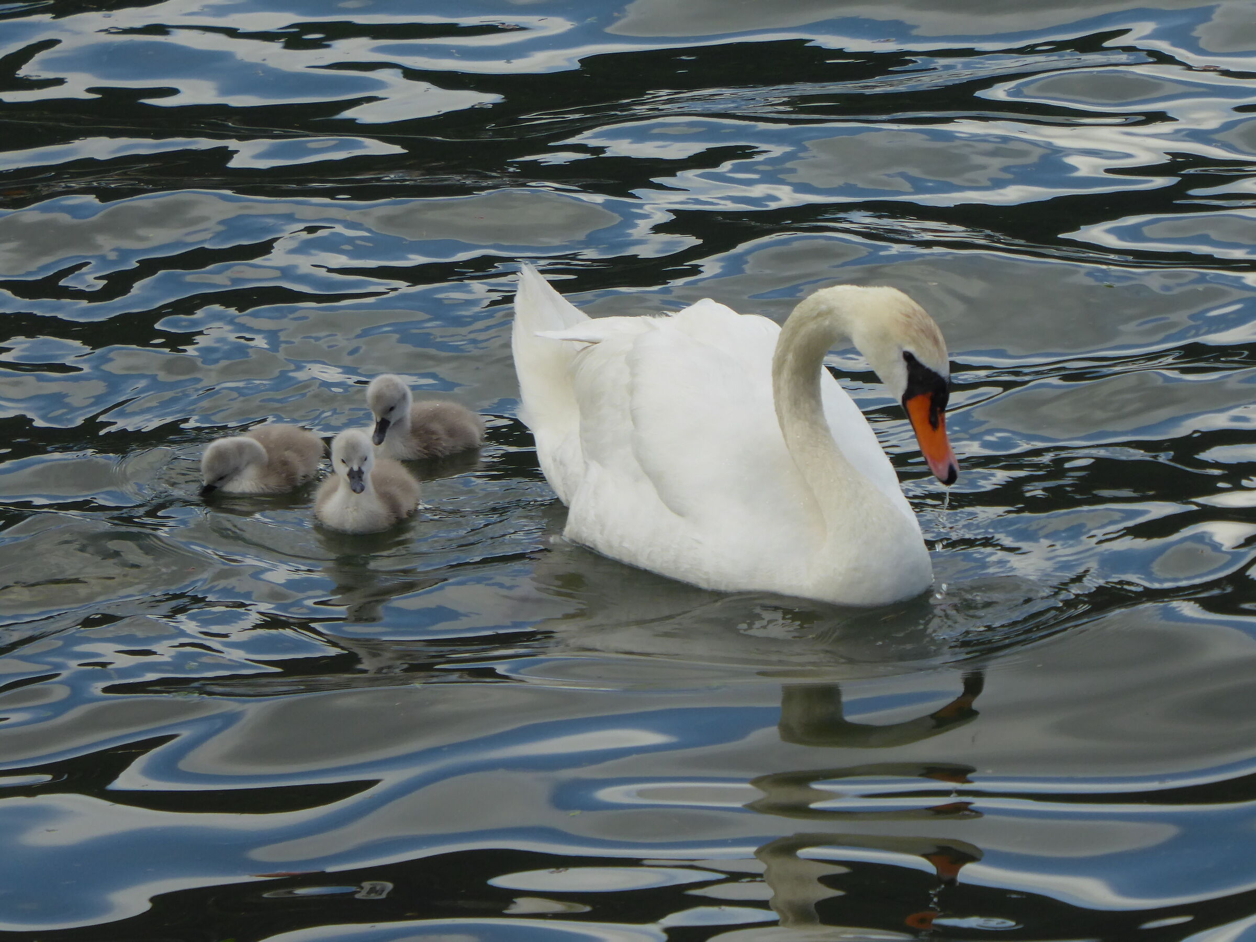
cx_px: 628
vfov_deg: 4.5
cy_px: 471
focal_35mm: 333
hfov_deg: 6.0
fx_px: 12083
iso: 160
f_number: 5.8
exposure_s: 1/320
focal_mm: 53.8
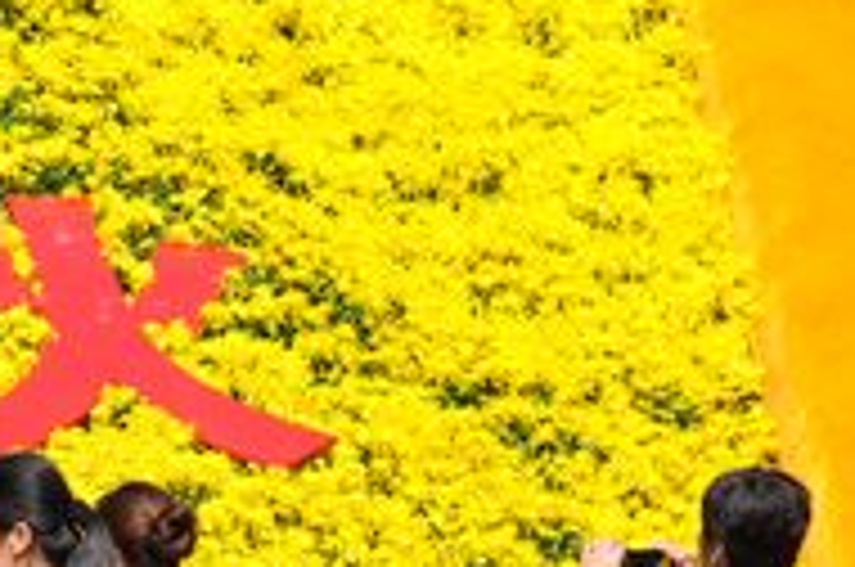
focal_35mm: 542
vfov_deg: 2.5
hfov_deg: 3.8
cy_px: 398
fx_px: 12861
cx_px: -333
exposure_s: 1/500
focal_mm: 125
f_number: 5.6
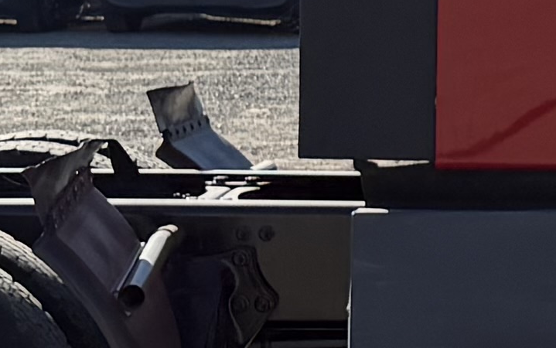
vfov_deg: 6.5
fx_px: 3062
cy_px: -25
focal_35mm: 202
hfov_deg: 10.1
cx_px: 756
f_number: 1.78
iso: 80
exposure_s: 1/5319
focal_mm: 6.76
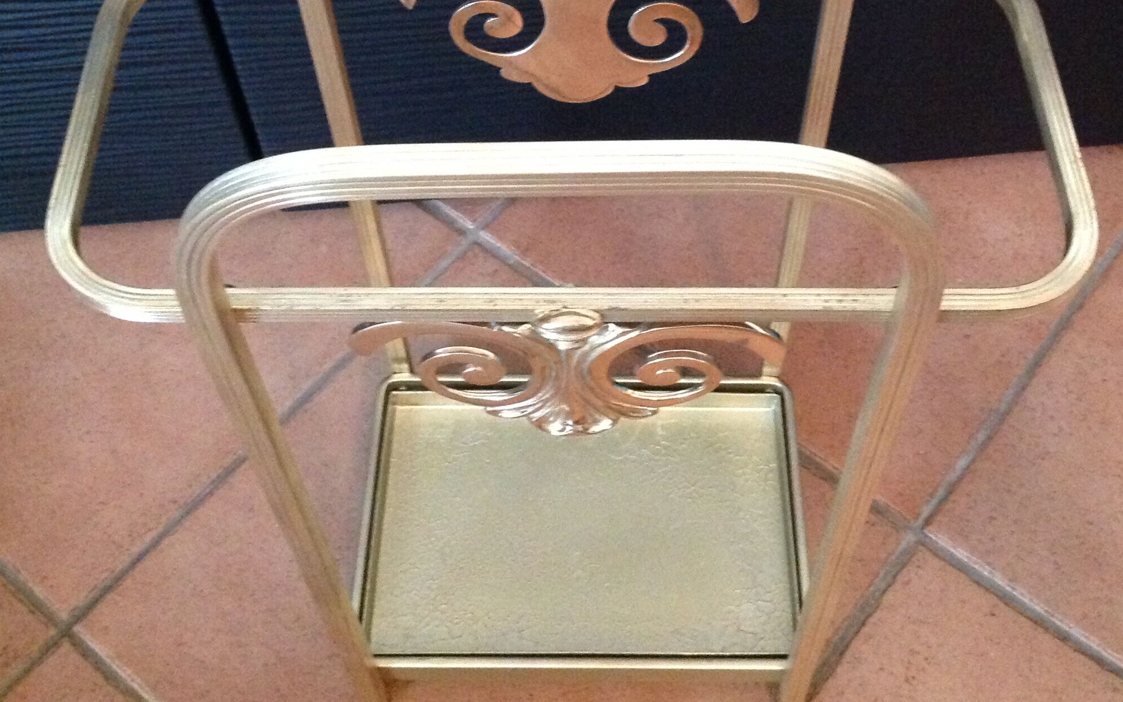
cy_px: 185
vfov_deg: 26.6
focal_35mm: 48
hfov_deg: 41.8
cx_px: 594
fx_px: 1469
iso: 800
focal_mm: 4.28
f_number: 2.4
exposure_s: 1/15
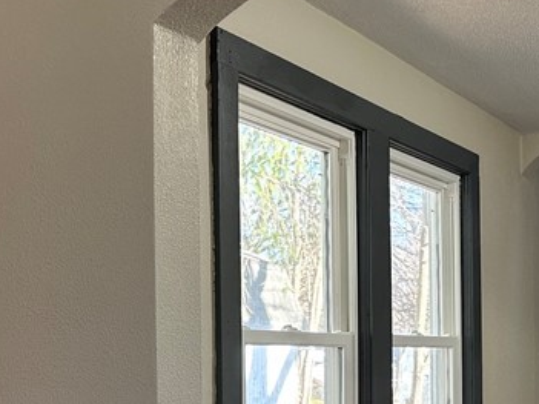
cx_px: 670
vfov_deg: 20.5
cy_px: 379
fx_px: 1090
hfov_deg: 24.7
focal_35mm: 70
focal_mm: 6.86
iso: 160
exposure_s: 1/60
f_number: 1.78
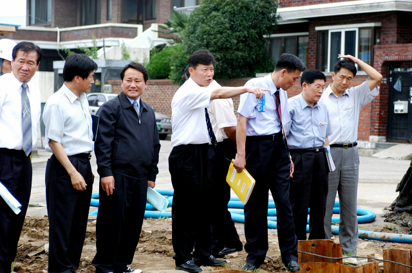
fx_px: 1063
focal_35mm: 93
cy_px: 136
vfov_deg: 14.7
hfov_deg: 21.9
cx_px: 206
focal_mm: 62
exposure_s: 1/400
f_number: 4
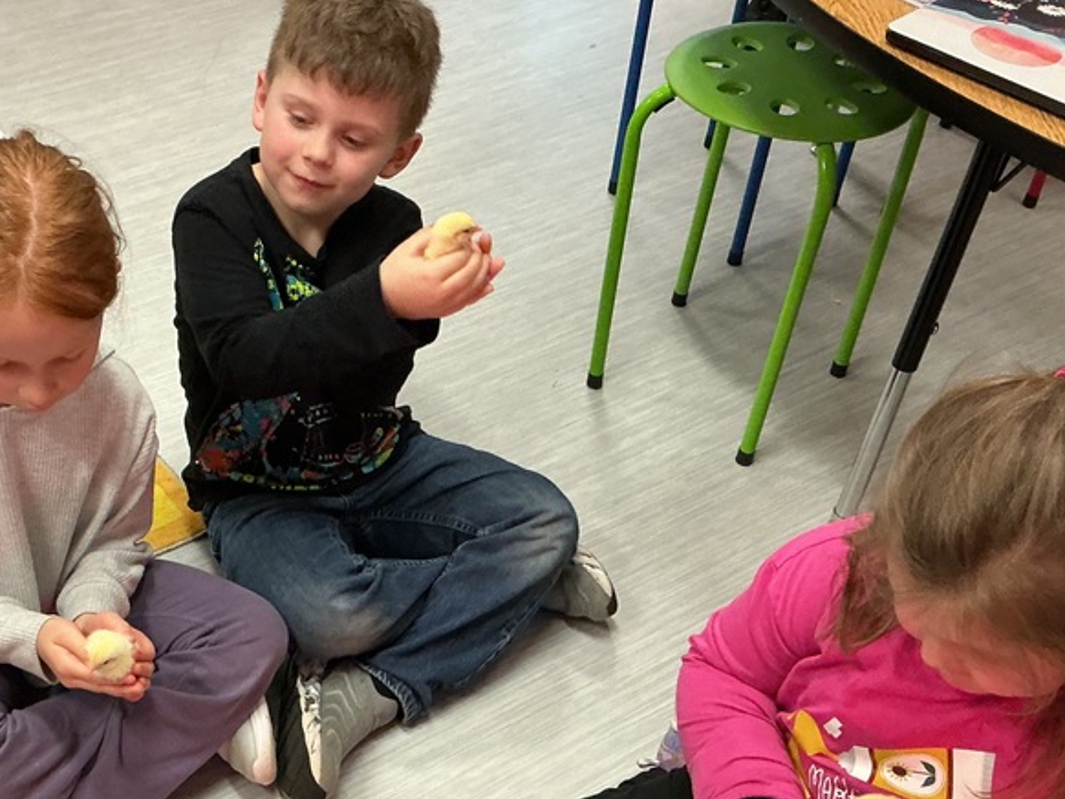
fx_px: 1570
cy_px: 530
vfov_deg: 28.4
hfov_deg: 37.1
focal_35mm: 51
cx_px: 370
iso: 200
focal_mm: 3
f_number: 1.8
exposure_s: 1/60
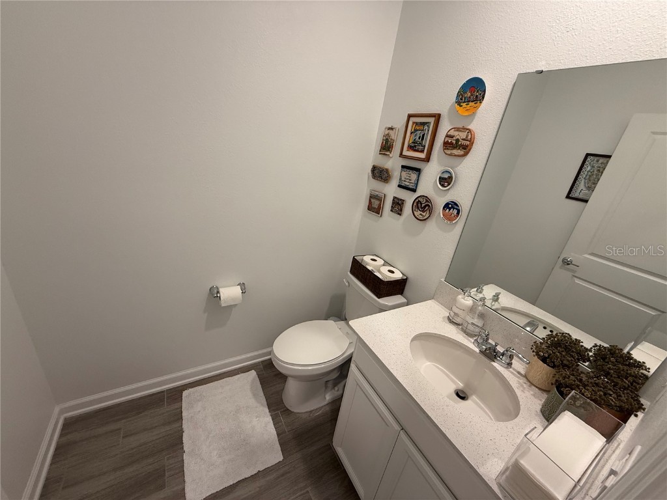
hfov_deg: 102.1
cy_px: 250
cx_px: 334
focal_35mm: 14
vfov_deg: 85.7
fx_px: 270
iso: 200
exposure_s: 1/120
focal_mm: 2.22
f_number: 2.2
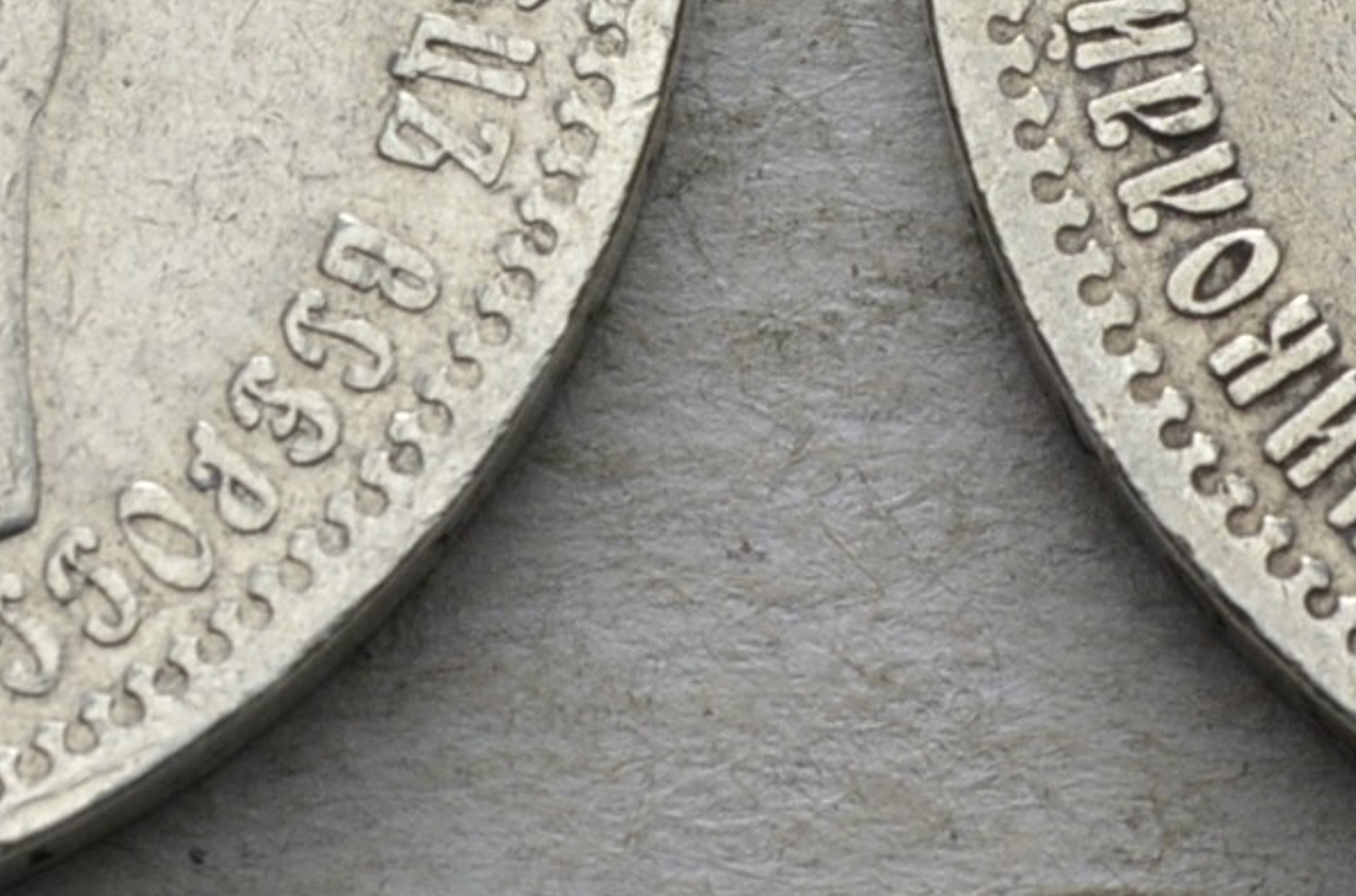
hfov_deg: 6.0
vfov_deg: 4.0
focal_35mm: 343
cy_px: -119
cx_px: 835
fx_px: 12888
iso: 400
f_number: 14
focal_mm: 55
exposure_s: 1/250
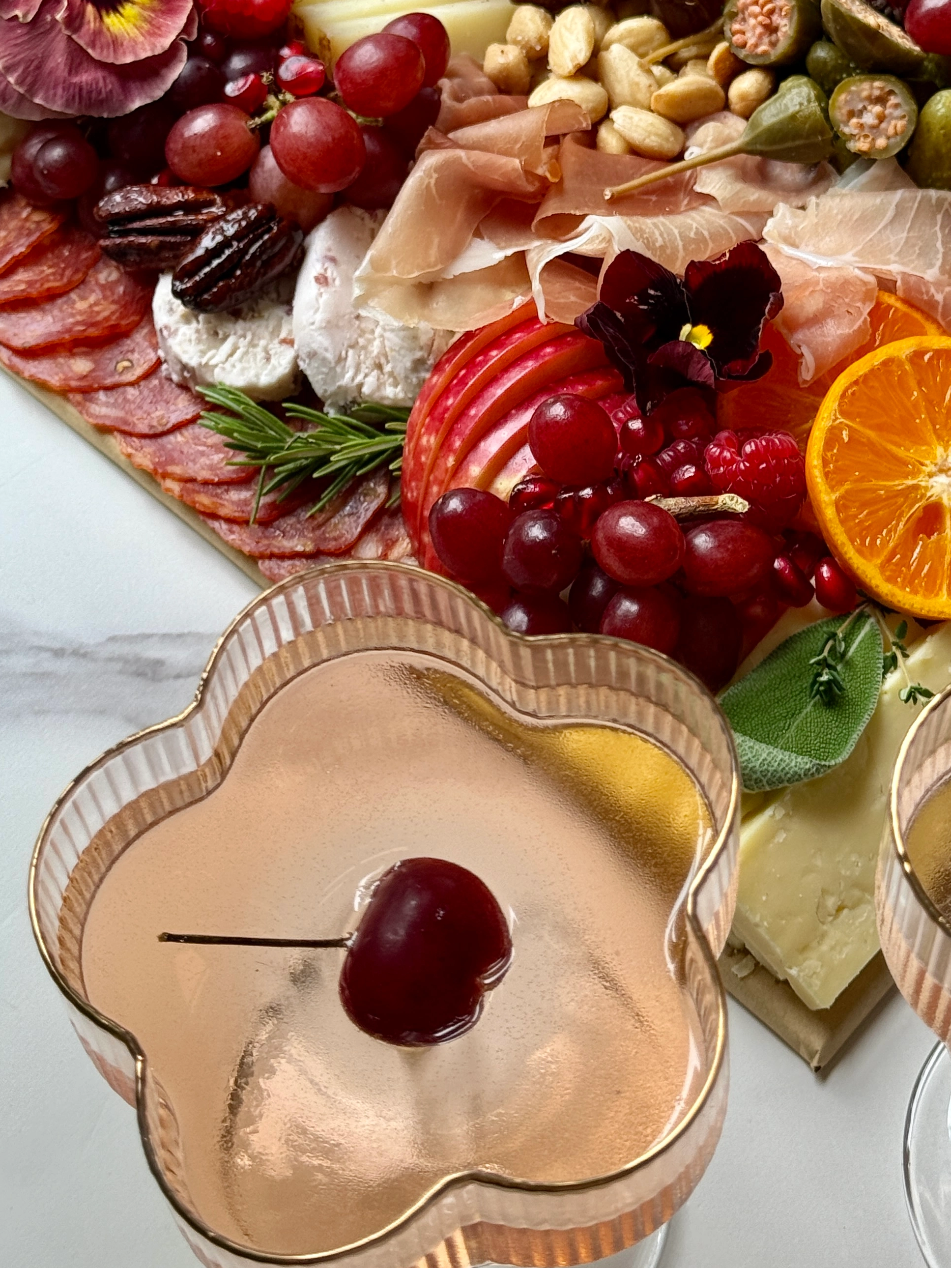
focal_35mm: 75
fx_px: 2747
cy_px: 321
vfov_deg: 25.7
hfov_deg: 19.6
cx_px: 645
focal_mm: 6.76
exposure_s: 1/122
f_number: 1.78
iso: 64
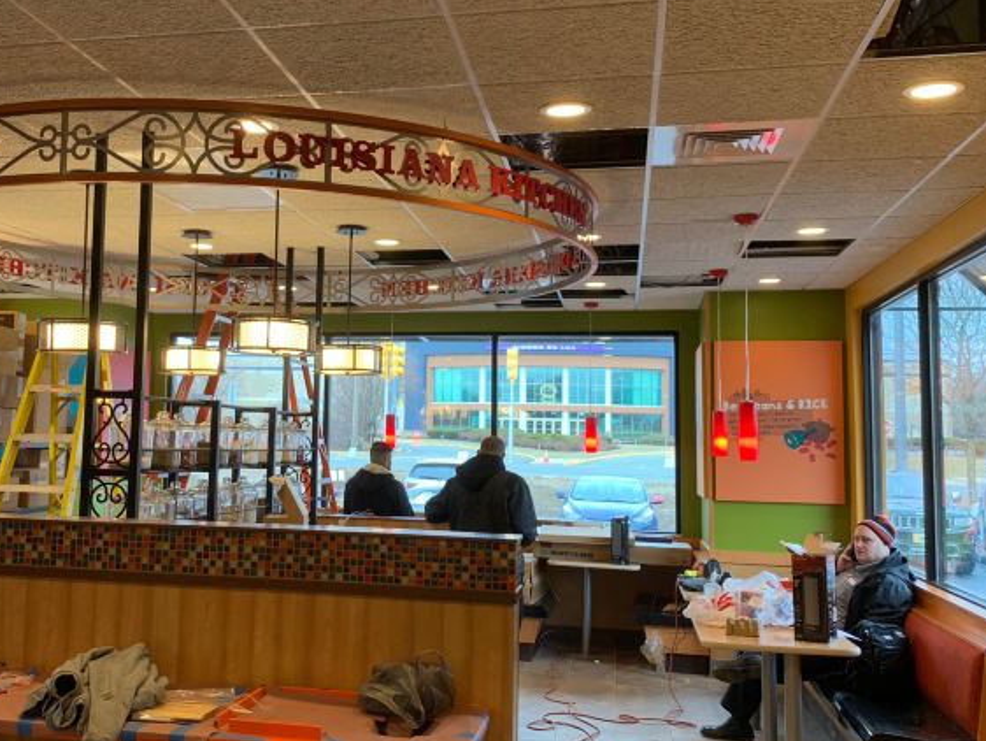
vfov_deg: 38.7
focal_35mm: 37
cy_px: 358
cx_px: 367
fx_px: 1054
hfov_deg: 49.6
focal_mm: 4.25
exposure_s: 1/60
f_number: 1.8
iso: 50
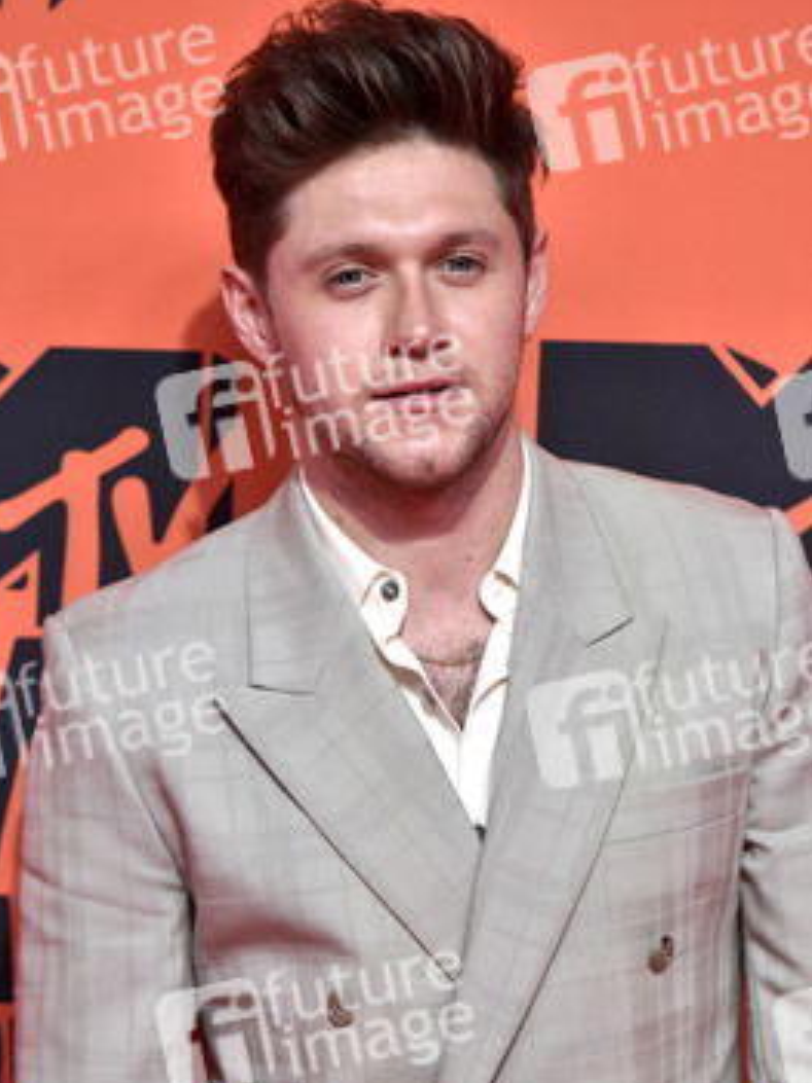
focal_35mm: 219
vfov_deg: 9.0
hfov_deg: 6.8
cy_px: 562
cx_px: 404
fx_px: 6854
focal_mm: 200
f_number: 4.5
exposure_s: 1/250
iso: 2000
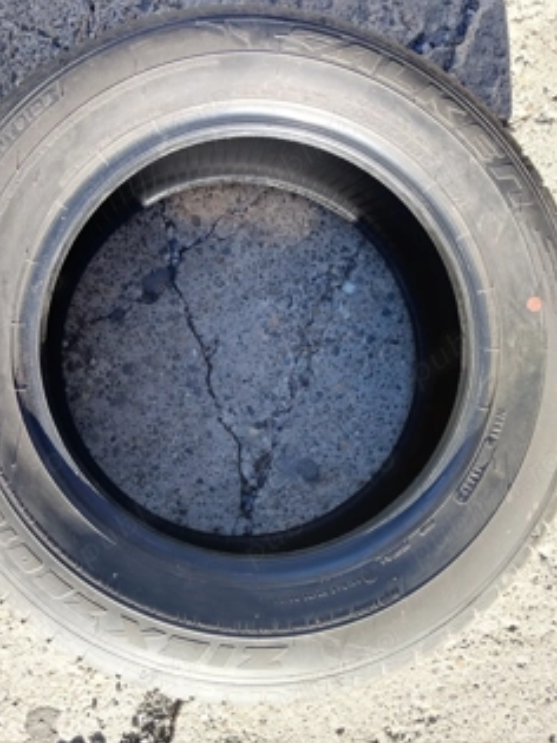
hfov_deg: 42.8
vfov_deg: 55.4
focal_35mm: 33
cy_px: 366
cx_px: 236
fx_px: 708
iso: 125
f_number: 1.8
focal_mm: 6.24
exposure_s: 1/100
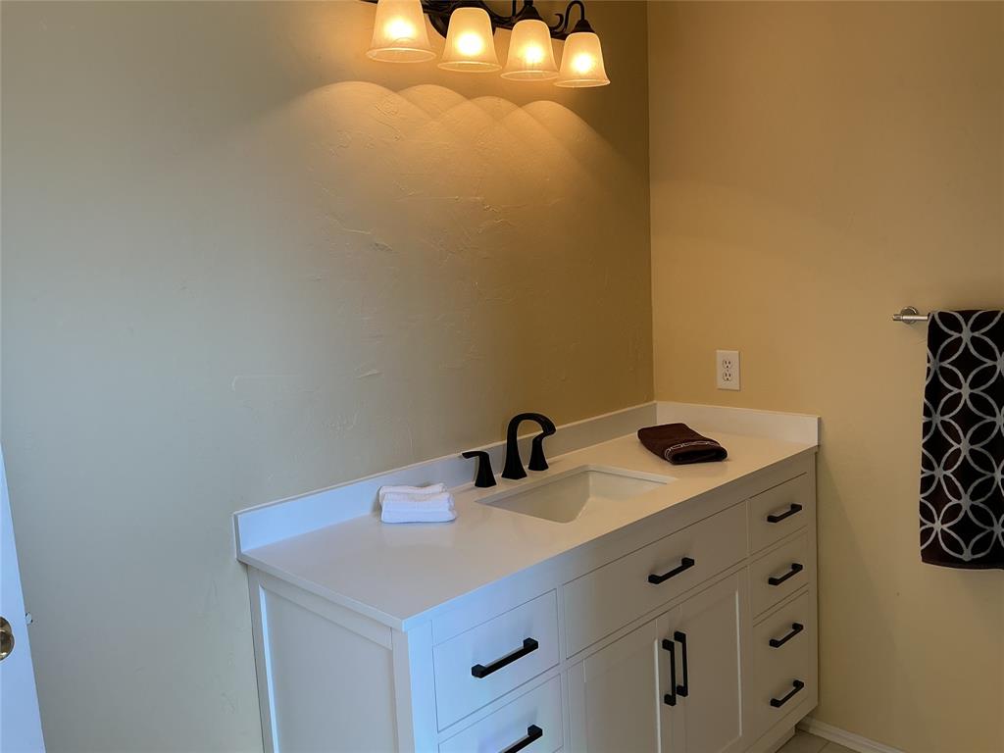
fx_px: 841
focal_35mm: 29
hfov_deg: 61.7
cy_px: 376
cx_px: 502
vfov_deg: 48.2
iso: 40
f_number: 1.8
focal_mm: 3
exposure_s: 1/60
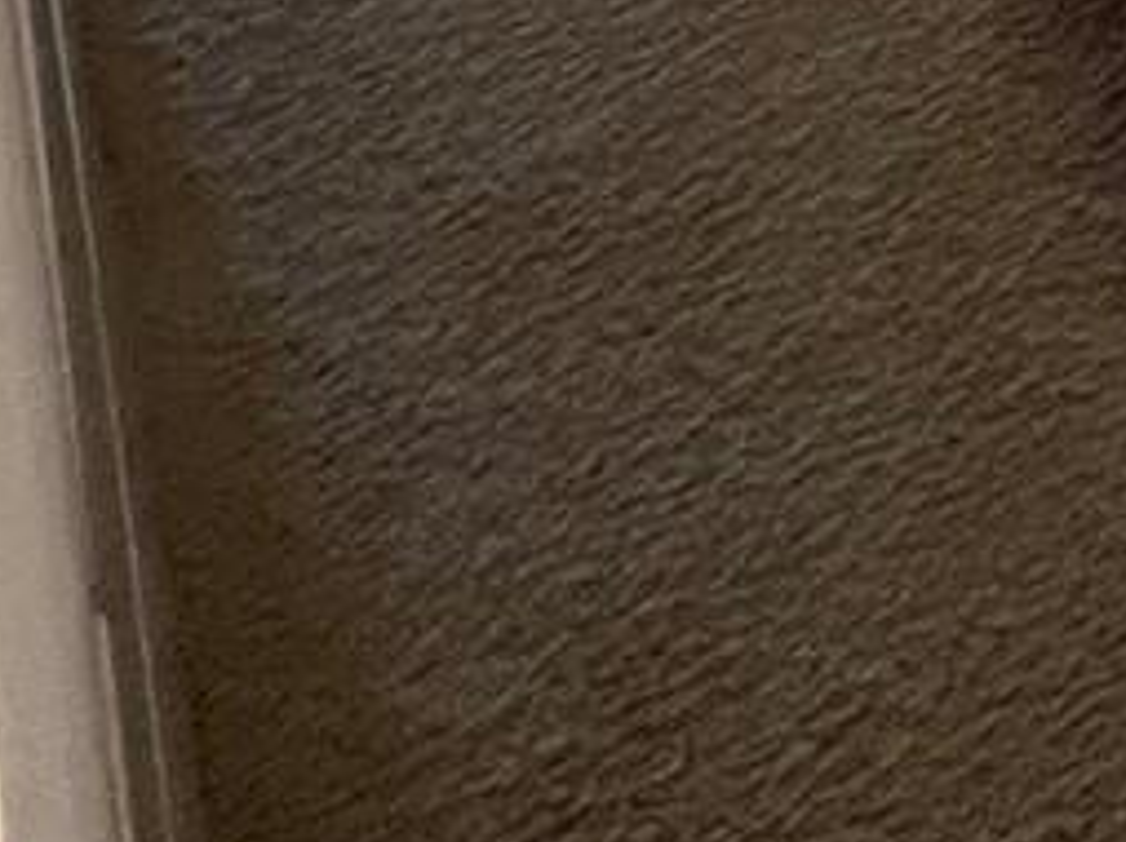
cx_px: 2234
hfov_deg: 17.4
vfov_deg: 11.2
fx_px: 2665
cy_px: -1684
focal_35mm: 82
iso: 250
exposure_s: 1/60
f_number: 1.8
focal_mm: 1.57
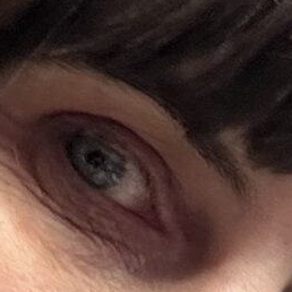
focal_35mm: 202
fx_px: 1928
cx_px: 540
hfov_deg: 8.3
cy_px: 649
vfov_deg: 8.1
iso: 100
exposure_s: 1/60
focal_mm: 2.69
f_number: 1.9
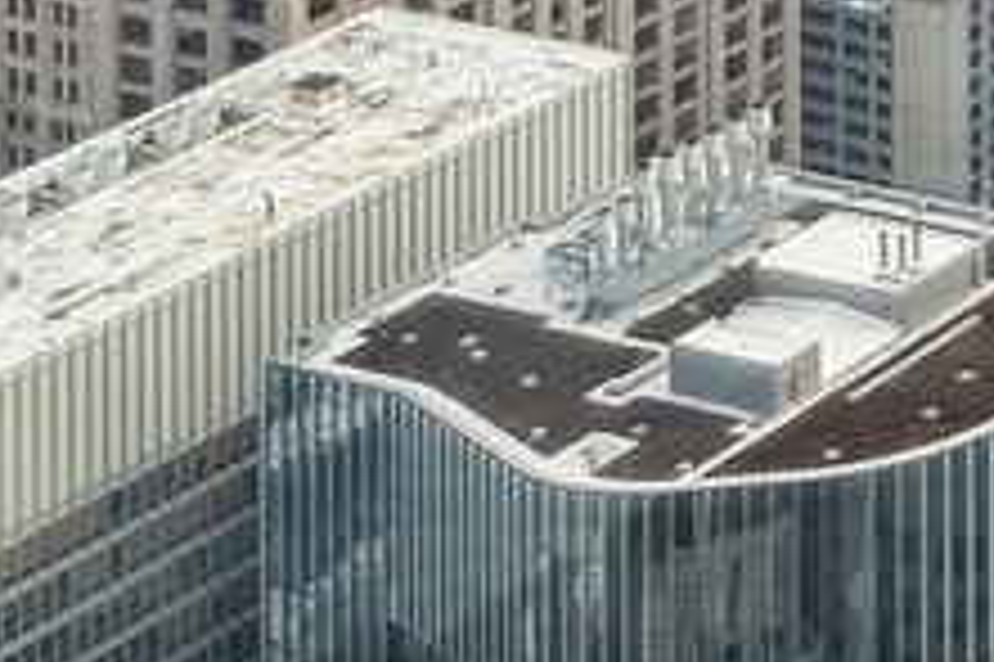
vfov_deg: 7.1
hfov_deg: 10.8
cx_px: 2489
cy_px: -1752
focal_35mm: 158
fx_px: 4350
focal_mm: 21.5
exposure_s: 1/50
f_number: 14
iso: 100
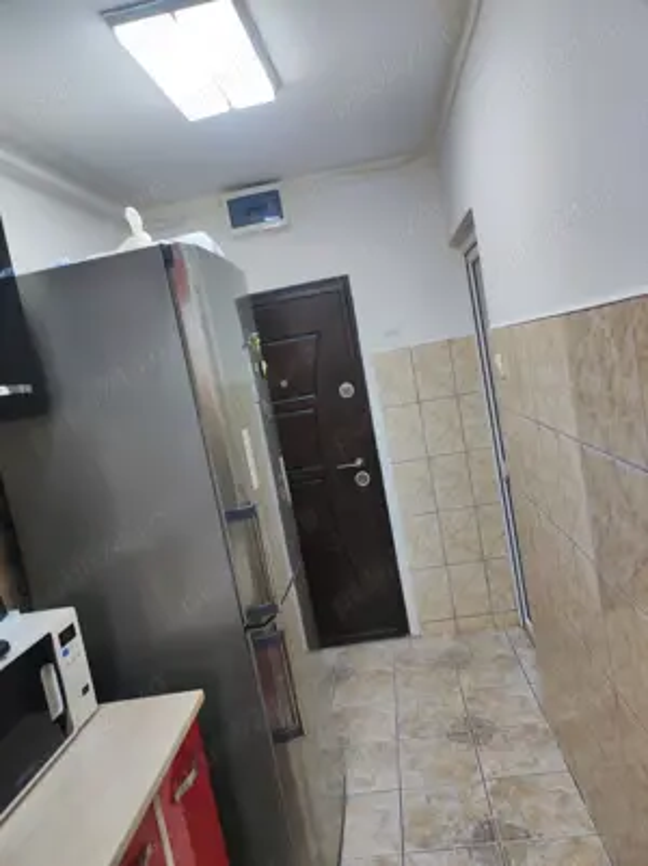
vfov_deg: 69.4
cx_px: 324
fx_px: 625
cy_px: 433
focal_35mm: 25
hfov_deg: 54.8
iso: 86
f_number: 1.79
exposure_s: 1/100
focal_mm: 4.7
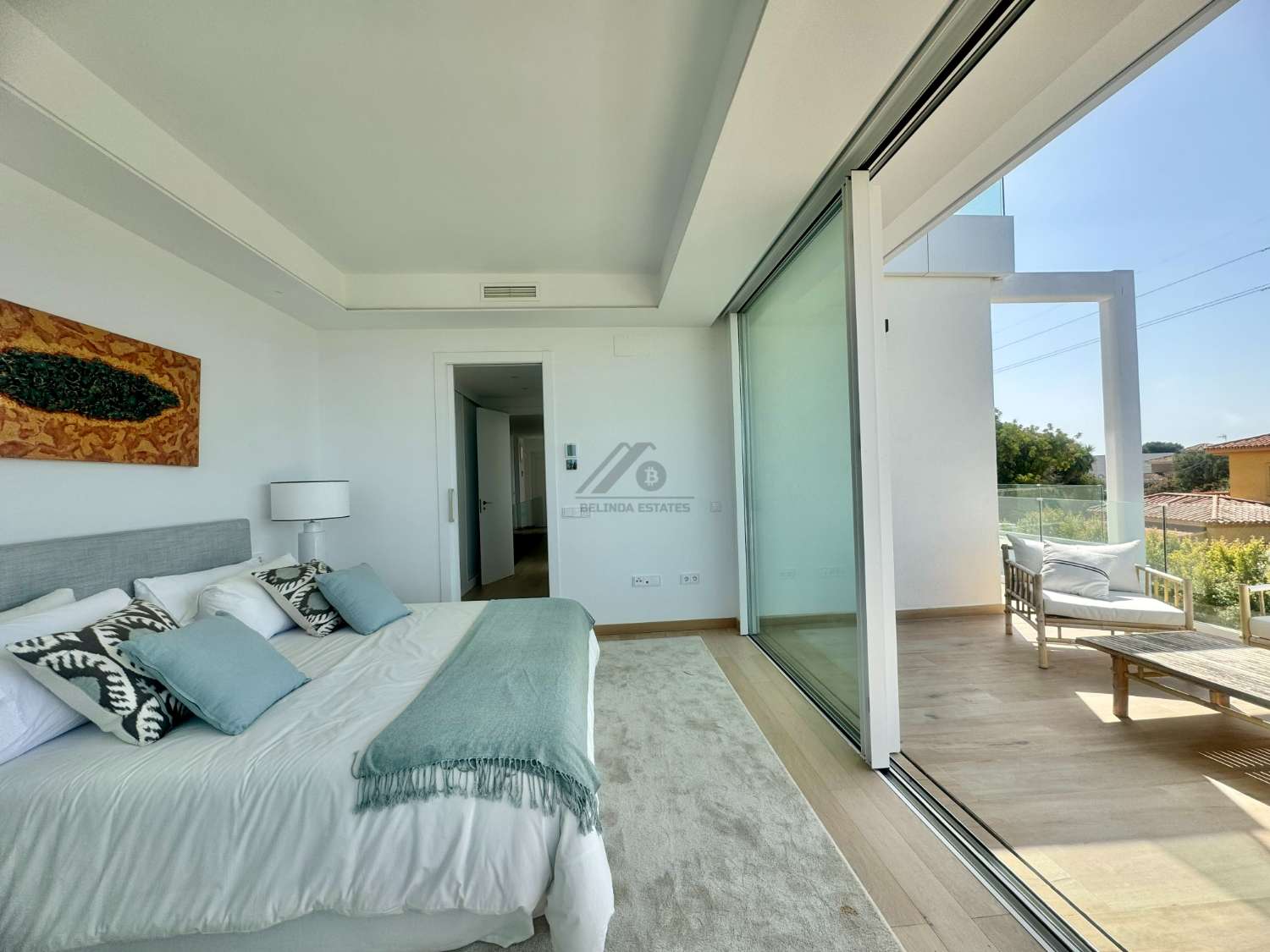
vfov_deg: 85.7
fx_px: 514
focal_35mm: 14
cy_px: 476
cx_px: 635
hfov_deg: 102.1
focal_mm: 2.22
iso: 50
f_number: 2.2
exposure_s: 1/700
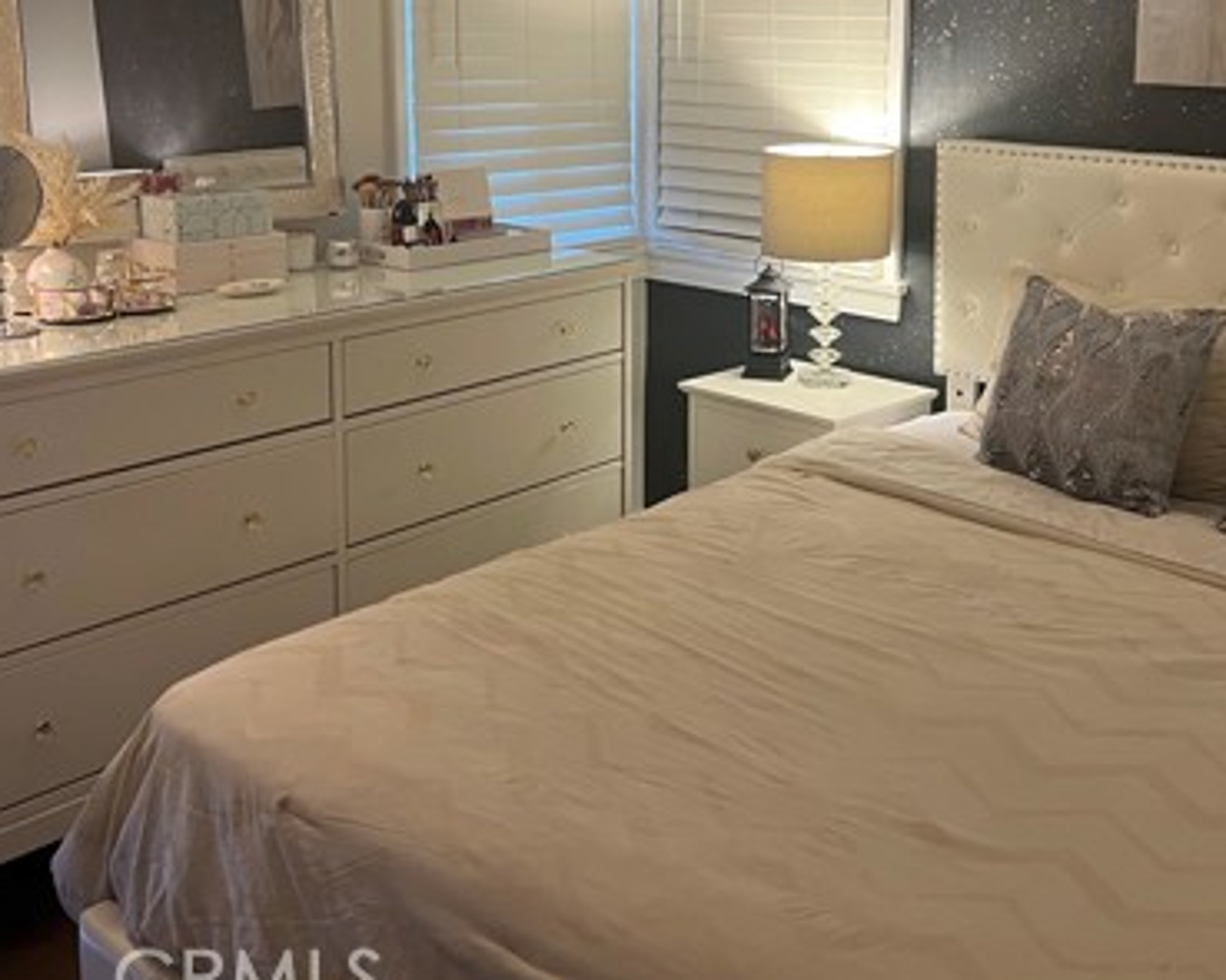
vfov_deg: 33.4
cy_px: 229
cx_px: 724
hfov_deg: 41.9
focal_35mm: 44
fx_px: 1596
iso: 125
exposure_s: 1/60
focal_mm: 5.7
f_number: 1.5
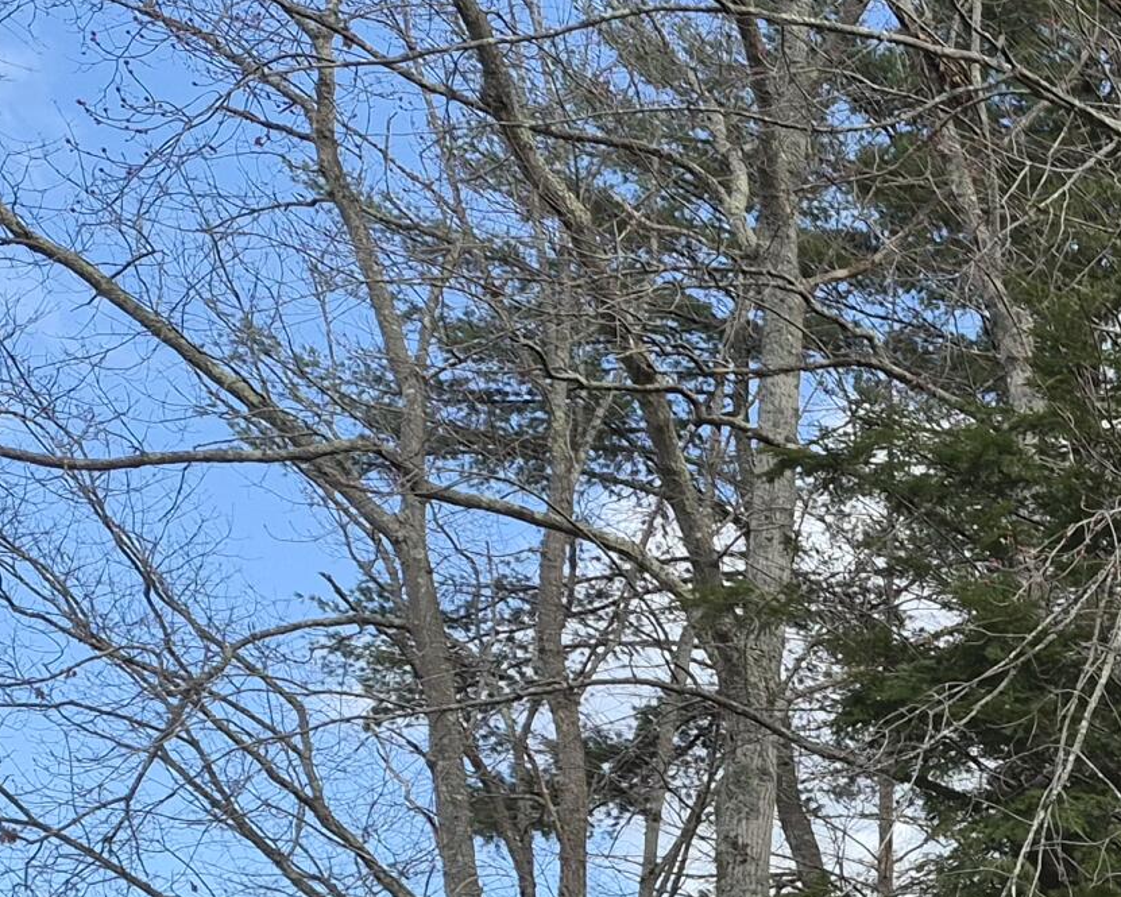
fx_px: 2688
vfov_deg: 17.6
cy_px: 1213
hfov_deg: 19.6
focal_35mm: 81
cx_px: 1798
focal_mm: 5.4
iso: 80
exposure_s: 1/1736
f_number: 1.8
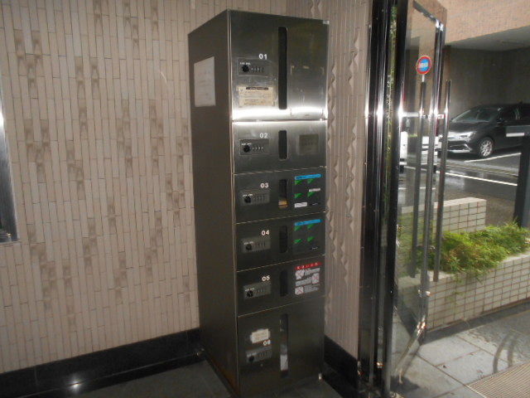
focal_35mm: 26
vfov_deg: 53.1
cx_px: 265
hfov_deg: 67.3
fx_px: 398
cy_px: 199
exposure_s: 1/25
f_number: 3.2
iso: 250
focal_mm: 4.6
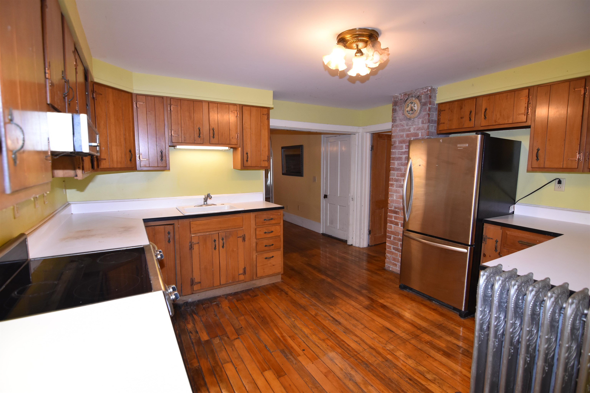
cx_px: 295
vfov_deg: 72.1
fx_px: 270
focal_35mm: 16
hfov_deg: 95.0
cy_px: 196
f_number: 4.5
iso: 800
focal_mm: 11
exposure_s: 1/80
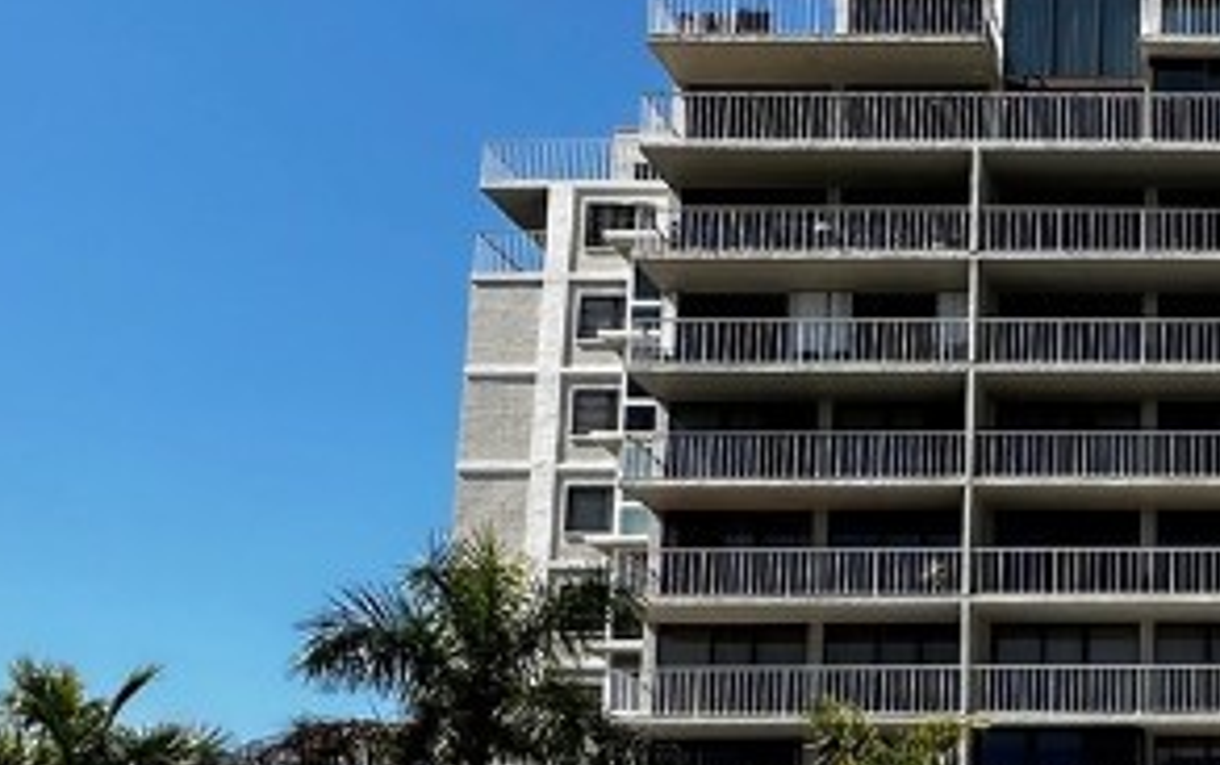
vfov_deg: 24.0
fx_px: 1730
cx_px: 1358
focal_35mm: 52
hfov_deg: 33.6
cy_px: 727
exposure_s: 1/1689
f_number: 2.2
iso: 50
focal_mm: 2.22
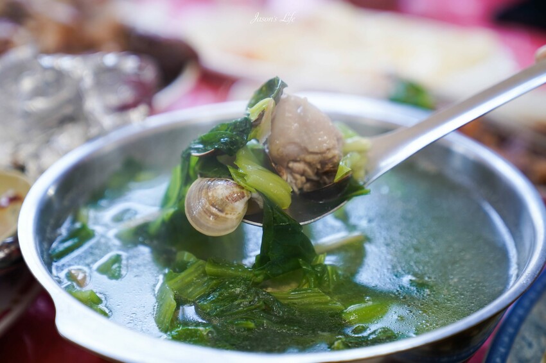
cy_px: 182
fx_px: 1061
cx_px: 273
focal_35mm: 70
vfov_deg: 19.4
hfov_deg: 28.9
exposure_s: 1/80
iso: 320
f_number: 2.8
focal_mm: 70
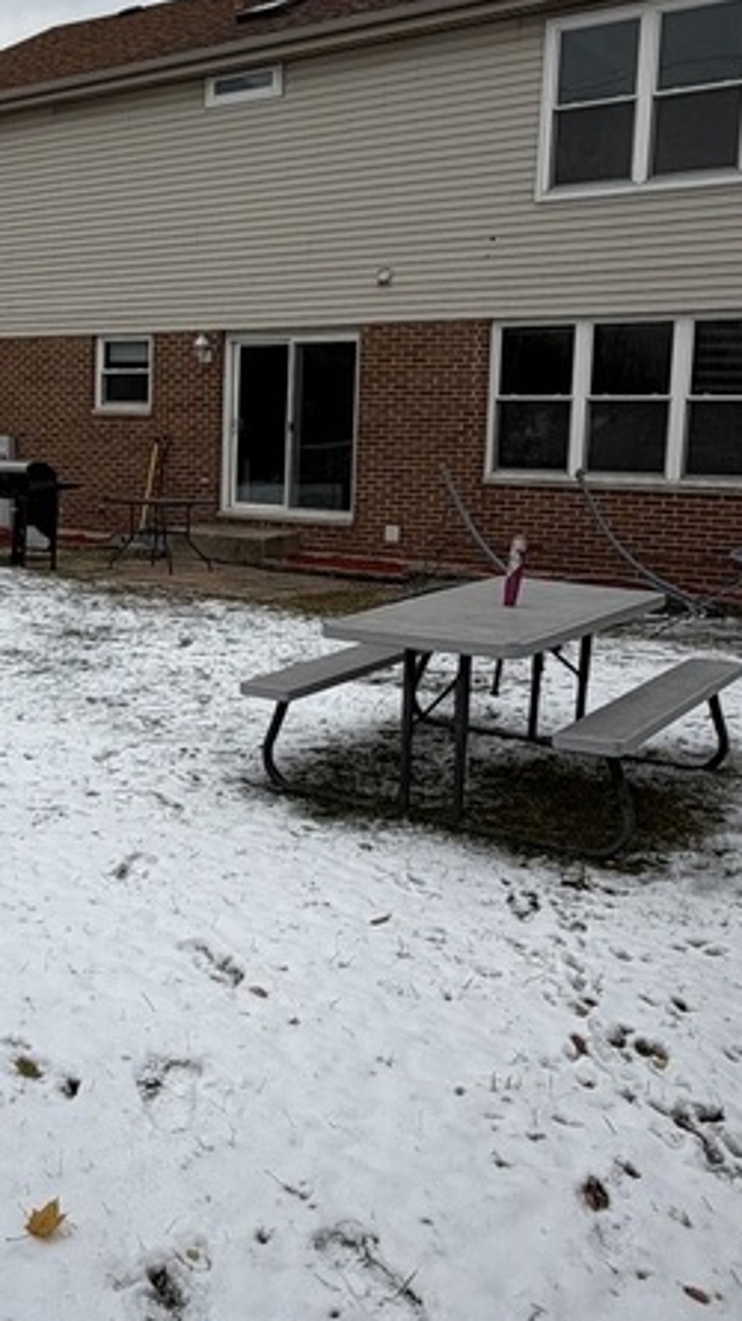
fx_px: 1295
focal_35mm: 37
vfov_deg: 53.9
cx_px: 101
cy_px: 594
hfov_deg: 30.8
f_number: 2.2
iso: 20
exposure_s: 1/1125
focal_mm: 2.22
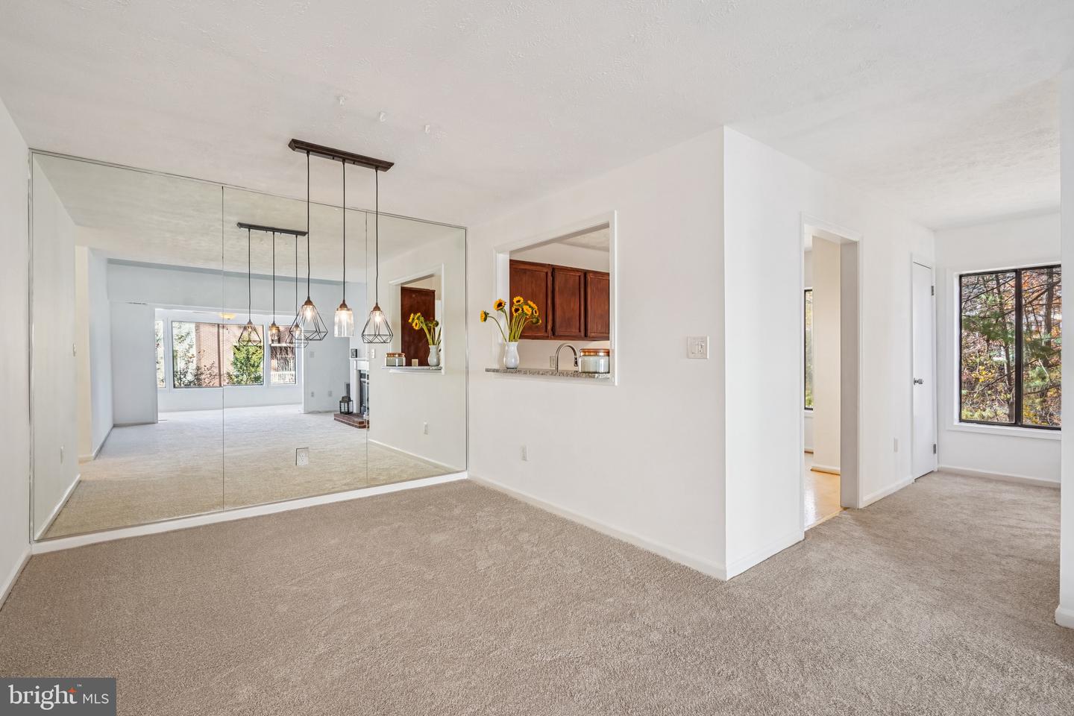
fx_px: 477
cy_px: 358
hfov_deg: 96.7
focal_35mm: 16
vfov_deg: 73.7
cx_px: 537
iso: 200
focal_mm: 16
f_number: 8
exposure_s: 1/8
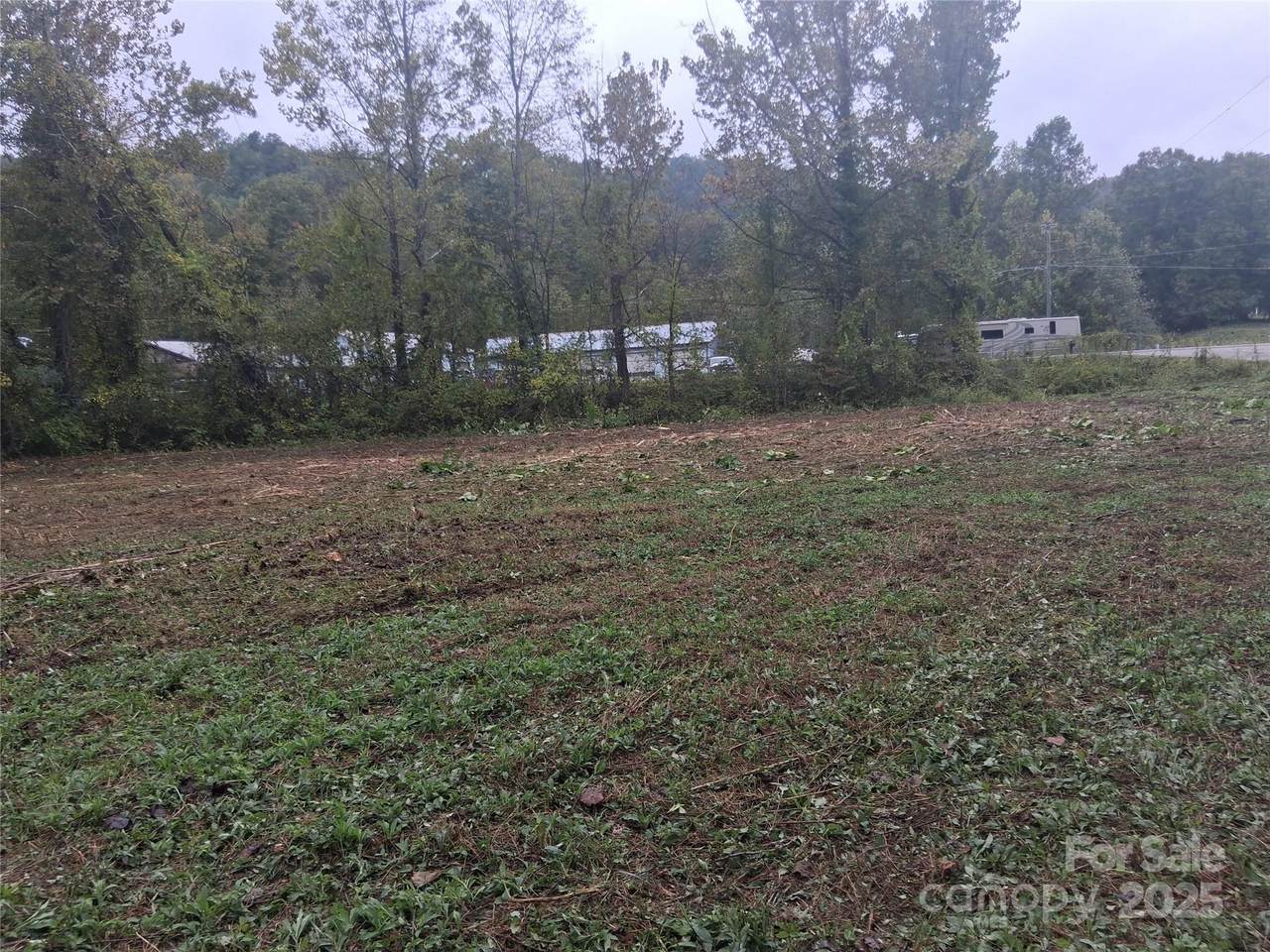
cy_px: 476
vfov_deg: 53.1
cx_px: 635
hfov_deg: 67.3
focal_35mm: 26
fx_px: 954
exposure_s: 1/179
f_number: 1.8
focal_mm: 3.98
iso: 25
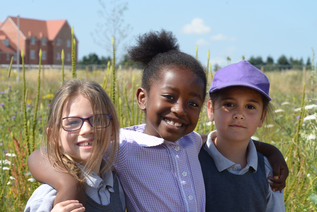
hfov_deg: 19.6
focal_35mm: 104
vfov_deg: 13.2
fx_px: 916
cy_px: 128
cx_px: 153
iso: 250
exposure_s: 1/250
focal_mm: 85
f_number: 13
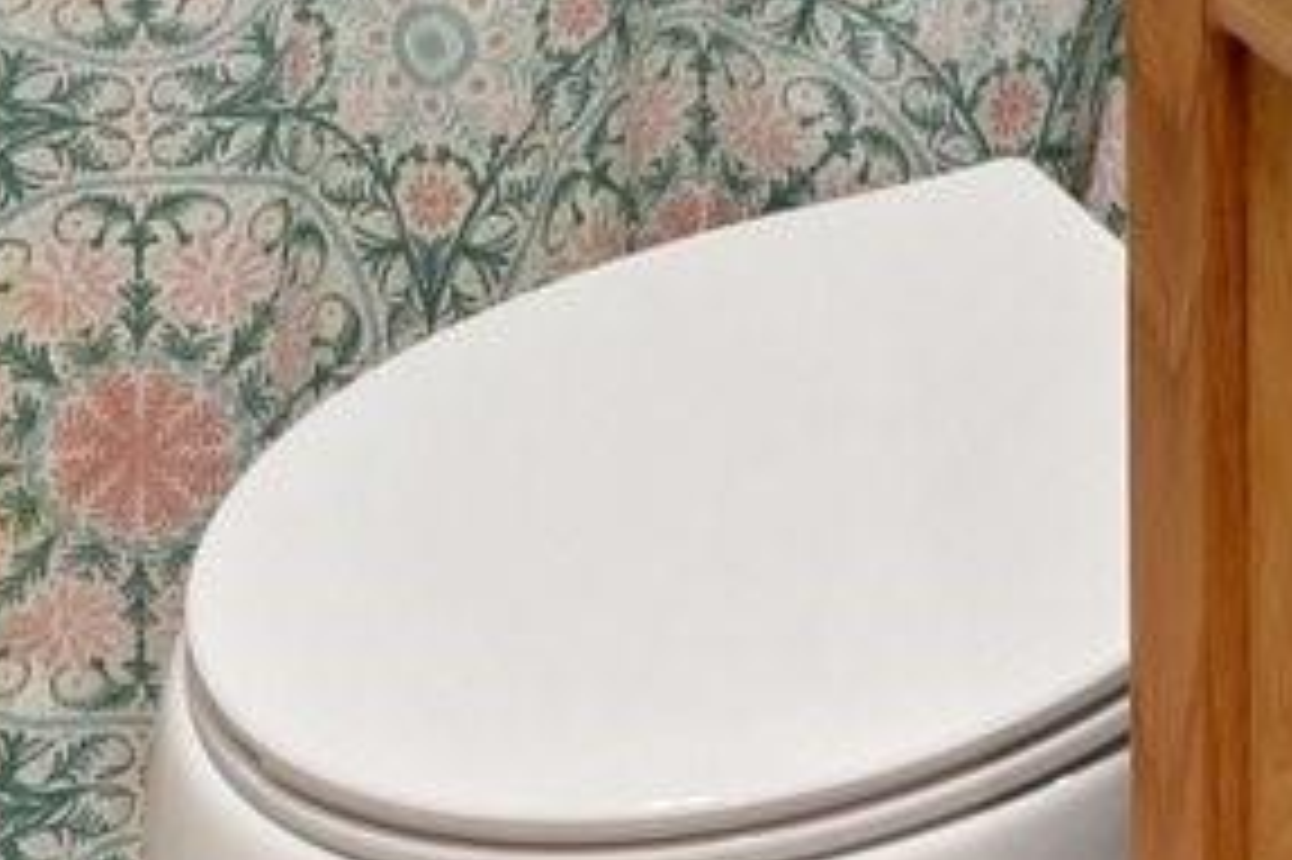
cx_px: 1445
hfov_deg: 19.5
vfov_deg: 10.0
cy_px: -1767
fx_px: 3587
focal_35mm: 100
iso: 200
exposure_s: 1/3.33
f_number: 8
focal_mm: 14
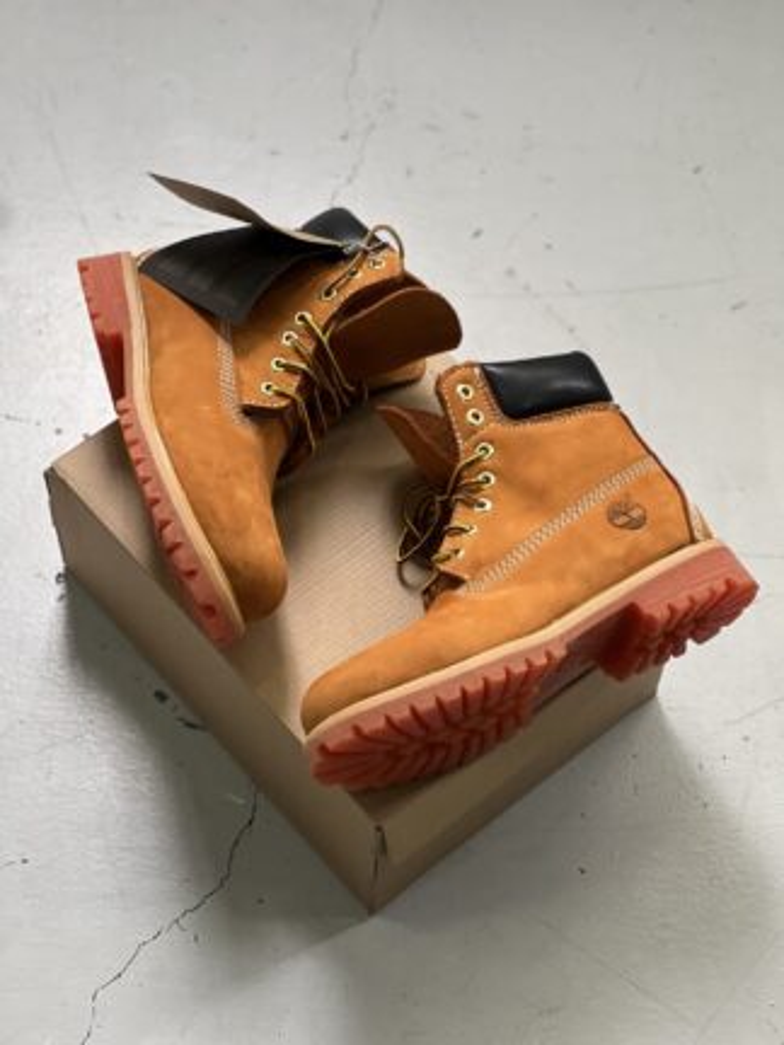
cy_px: 522
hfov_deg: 19.1
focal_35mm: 77
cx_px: 392
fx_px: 2325
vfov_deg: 25.3
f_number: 2.8
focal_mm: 9
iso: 250
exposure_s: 1/40
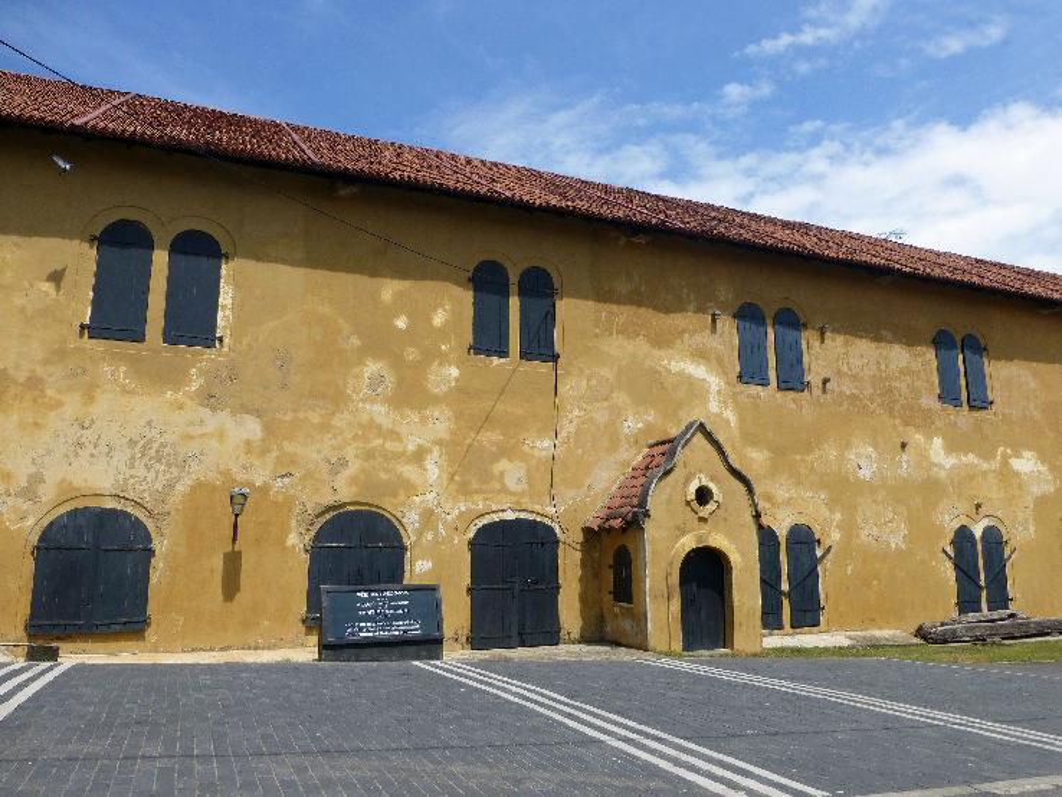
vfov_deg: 56.8
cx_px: 531
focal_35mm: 24
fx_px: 737
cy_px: 398
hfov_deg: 71.6
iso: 100
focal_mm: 4.3
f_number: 4
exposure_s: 1/1000
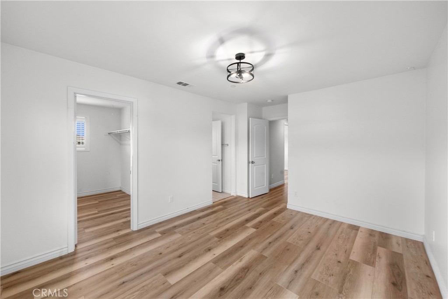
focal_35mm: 14
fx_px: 174
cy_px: 150
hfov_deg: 104.2
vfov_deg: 81.2
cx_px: 224
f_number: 8
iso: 1250
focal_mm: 14
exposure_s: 1/40
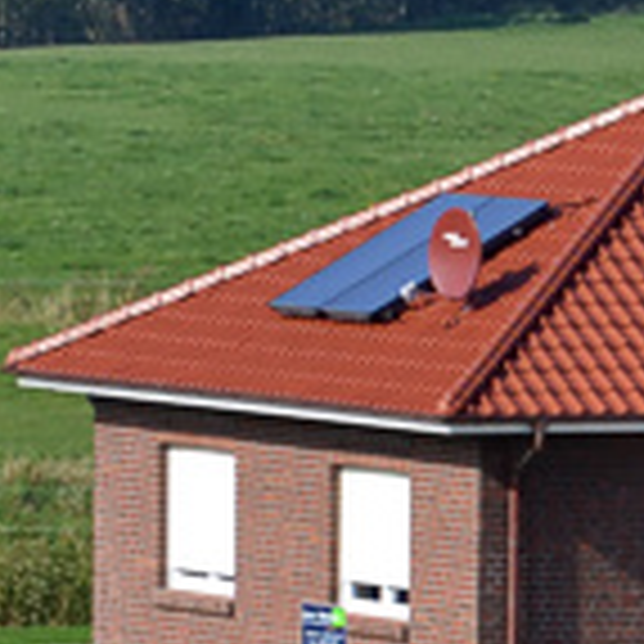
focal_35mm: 248
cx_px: 667
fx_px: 5220
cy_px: 252
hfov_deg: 7.0
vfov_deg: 7.1
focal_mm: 62
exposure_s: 1/125
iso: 110
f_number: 5.6
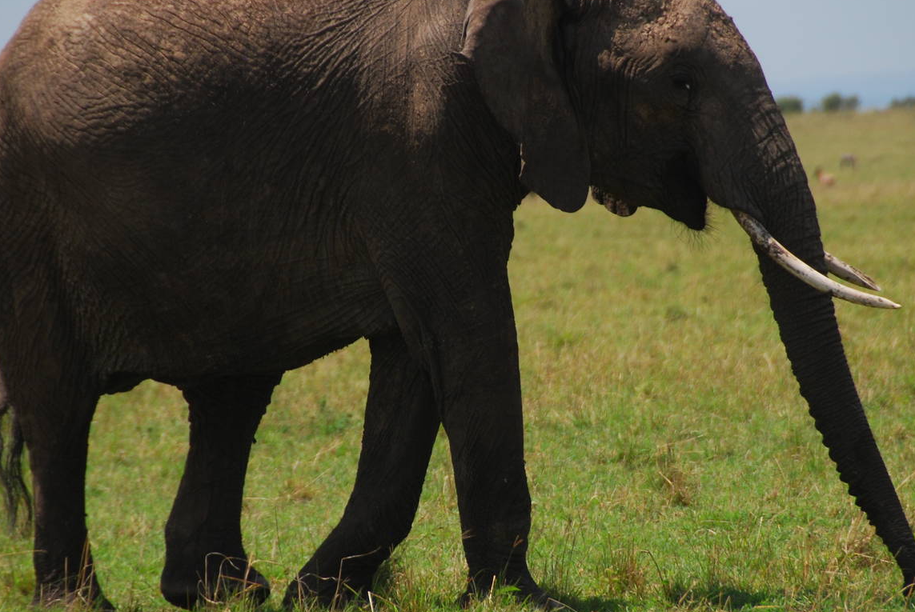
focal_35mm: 420
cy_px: 295
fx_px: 10687
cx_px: 496
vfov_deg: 3.3
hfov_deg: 4.9
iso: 200
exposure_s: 1/320
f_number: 5.6
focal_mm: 200
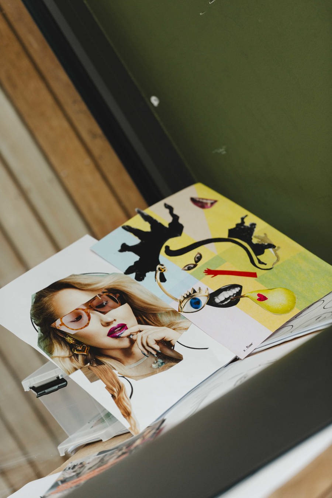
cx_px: 166
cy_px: 249
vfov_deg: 10.3
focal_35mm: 200
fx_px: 2766
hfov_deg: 6.9
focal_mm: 200
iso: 500
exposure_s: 1/250
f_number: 2.8
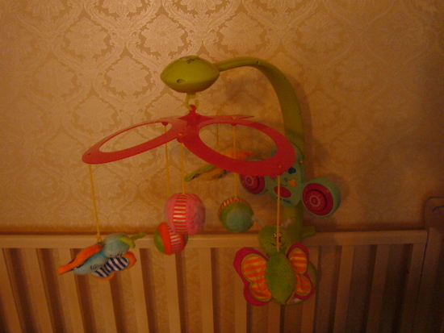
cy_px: 166
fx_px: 411
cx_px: 222
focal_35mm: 32
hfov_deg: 56.8
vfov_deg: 44.2
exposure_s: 1/15
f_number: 2.8
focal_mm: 4.6
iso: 200
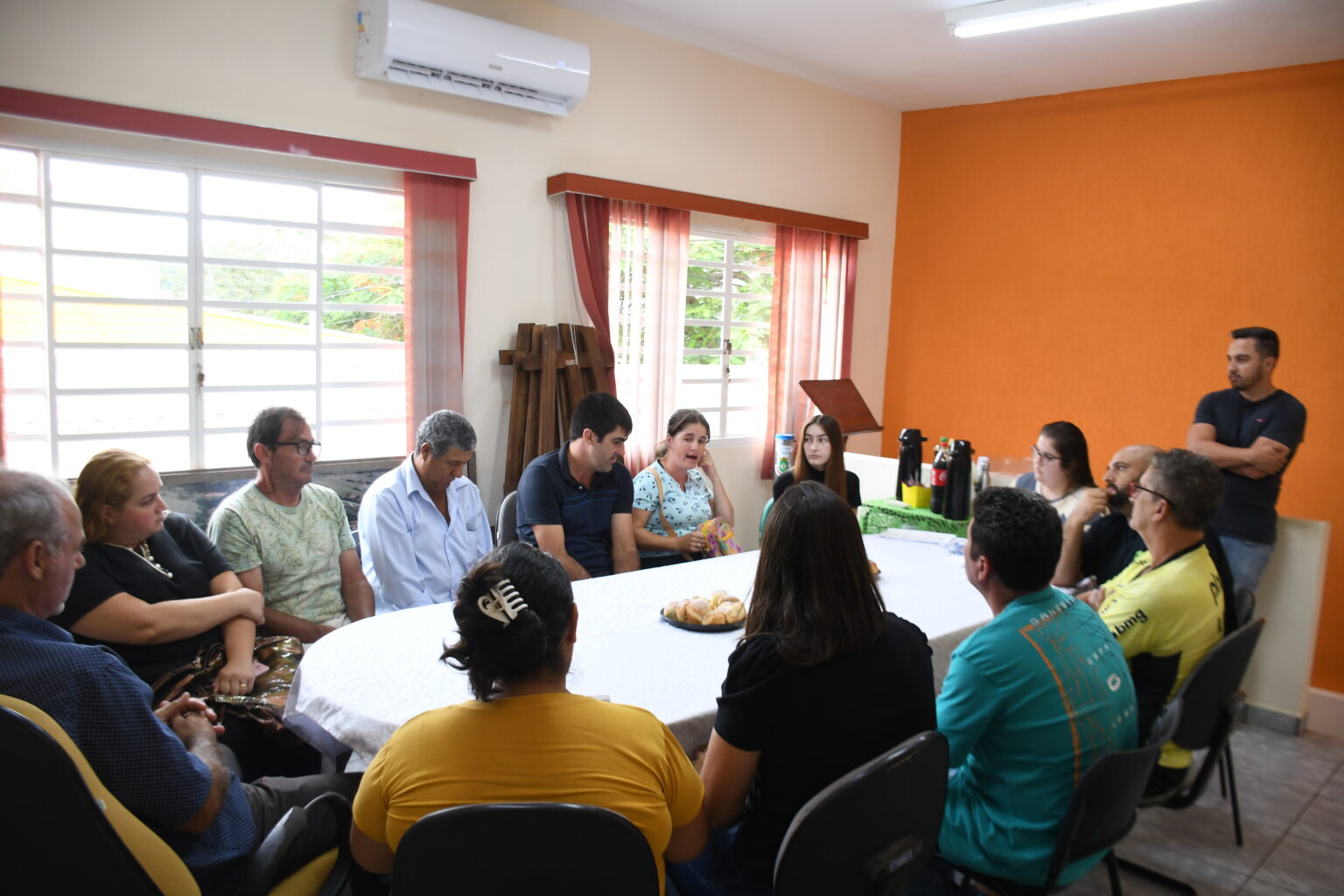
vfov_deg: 47.9
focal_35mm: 27
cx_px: 672
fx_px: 1008
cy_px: 448
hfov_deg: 67.4
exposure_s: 1/50
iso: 400
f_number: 3.5
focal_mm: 18
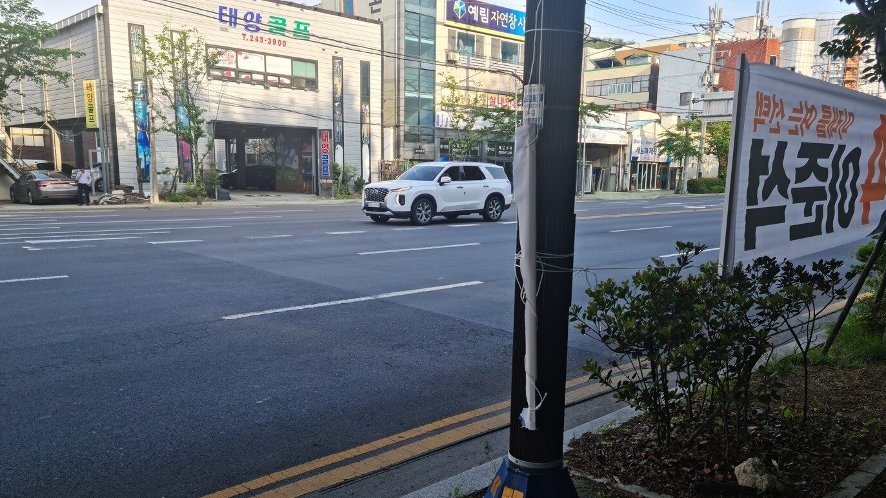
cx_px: 446
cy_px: 294
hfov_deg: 64.3
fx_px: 705
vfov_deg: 38.8
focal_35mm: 30
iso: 25
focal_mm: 5.9
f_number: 2
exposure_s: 1/208
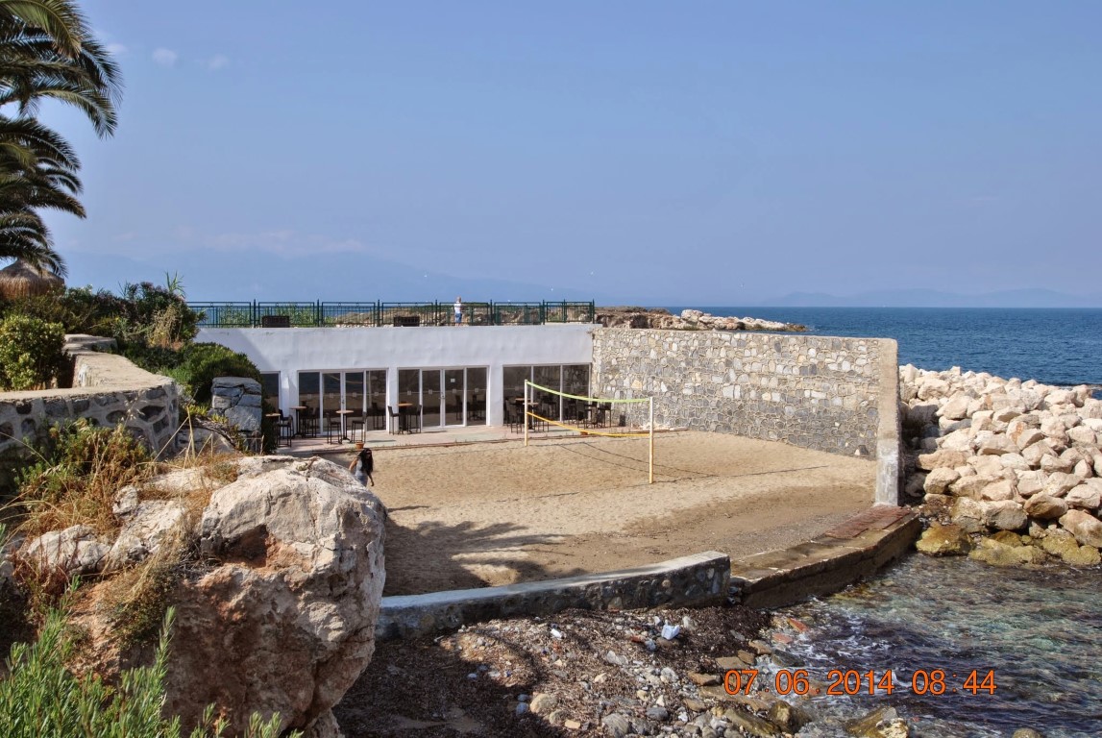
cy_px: 369
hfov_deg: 53.1
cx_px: 551
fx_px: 1103
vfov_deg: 37.0
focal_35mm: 36
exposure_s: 1/250
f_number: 8
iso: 100
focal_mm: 24
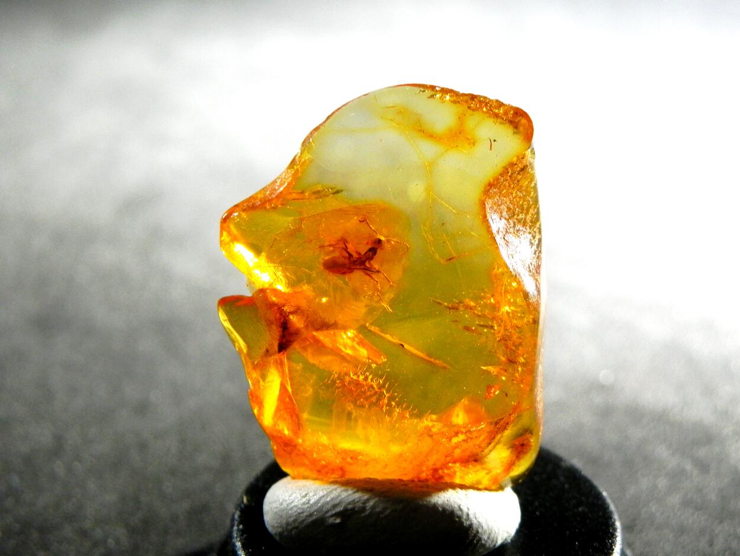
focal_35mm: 75
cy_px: 278
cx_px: 370
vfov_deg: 19.6
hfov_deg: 26.0
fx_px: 1604
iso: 400
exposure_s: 1/27.6
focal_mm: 13.4
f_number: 4
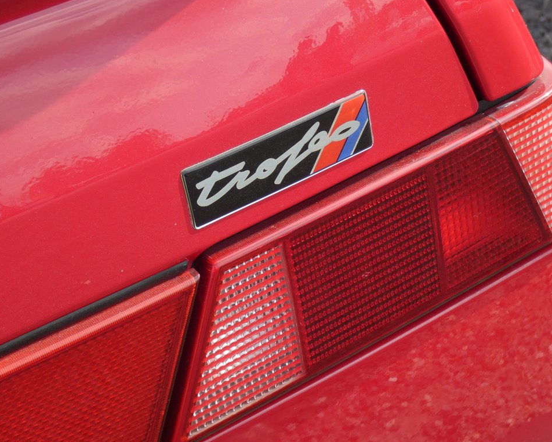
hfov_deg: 18.3
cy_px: 222
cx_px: 293
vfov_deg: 14.7
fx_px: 1716
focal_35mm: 105
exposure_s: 1/160
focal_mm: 17.9
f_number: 4.8
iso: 80
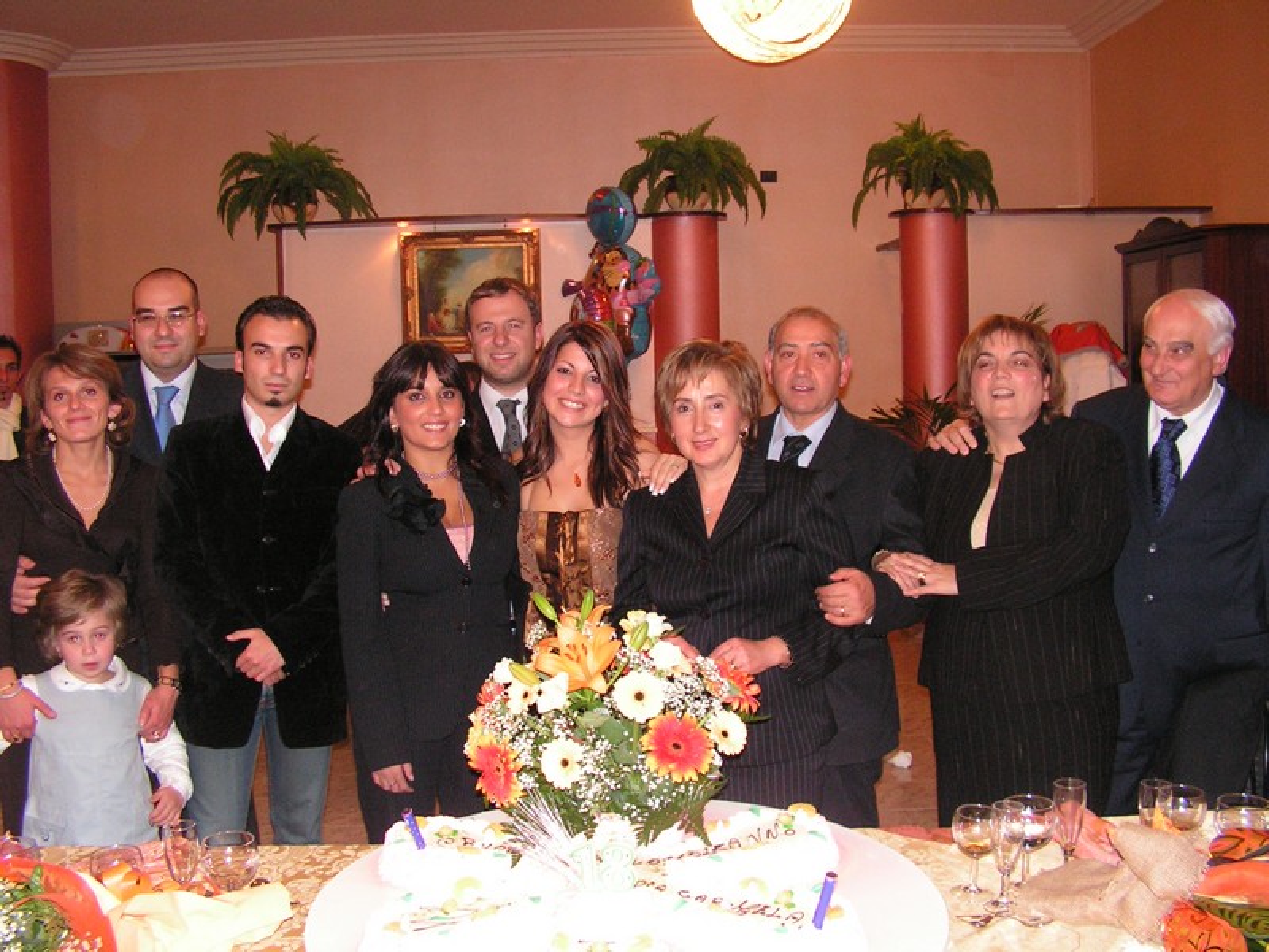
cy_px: 476
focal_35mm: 36
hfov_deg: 51.4
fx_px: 1320
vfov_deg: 39.7
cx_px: 634
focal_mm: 6
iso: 200
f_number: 3.2
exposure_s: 1/40
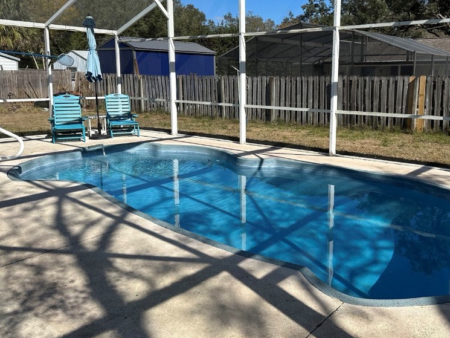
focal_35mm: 33
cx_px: 280
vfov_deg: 42.9
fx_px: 429
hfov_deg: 54.7
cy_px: 148
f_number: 1.78
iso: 80
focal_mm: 6.86
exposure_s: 1/3472
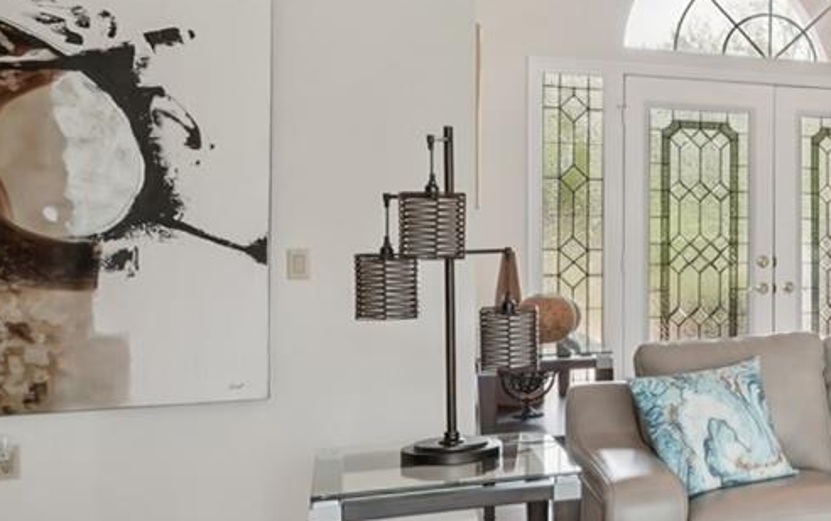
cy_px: 213
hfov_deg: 28.1
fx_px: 1238
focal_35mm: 55
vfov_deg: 23.7
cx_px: 1170
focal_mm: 16.5
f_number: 8
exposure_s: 1/25
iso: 400
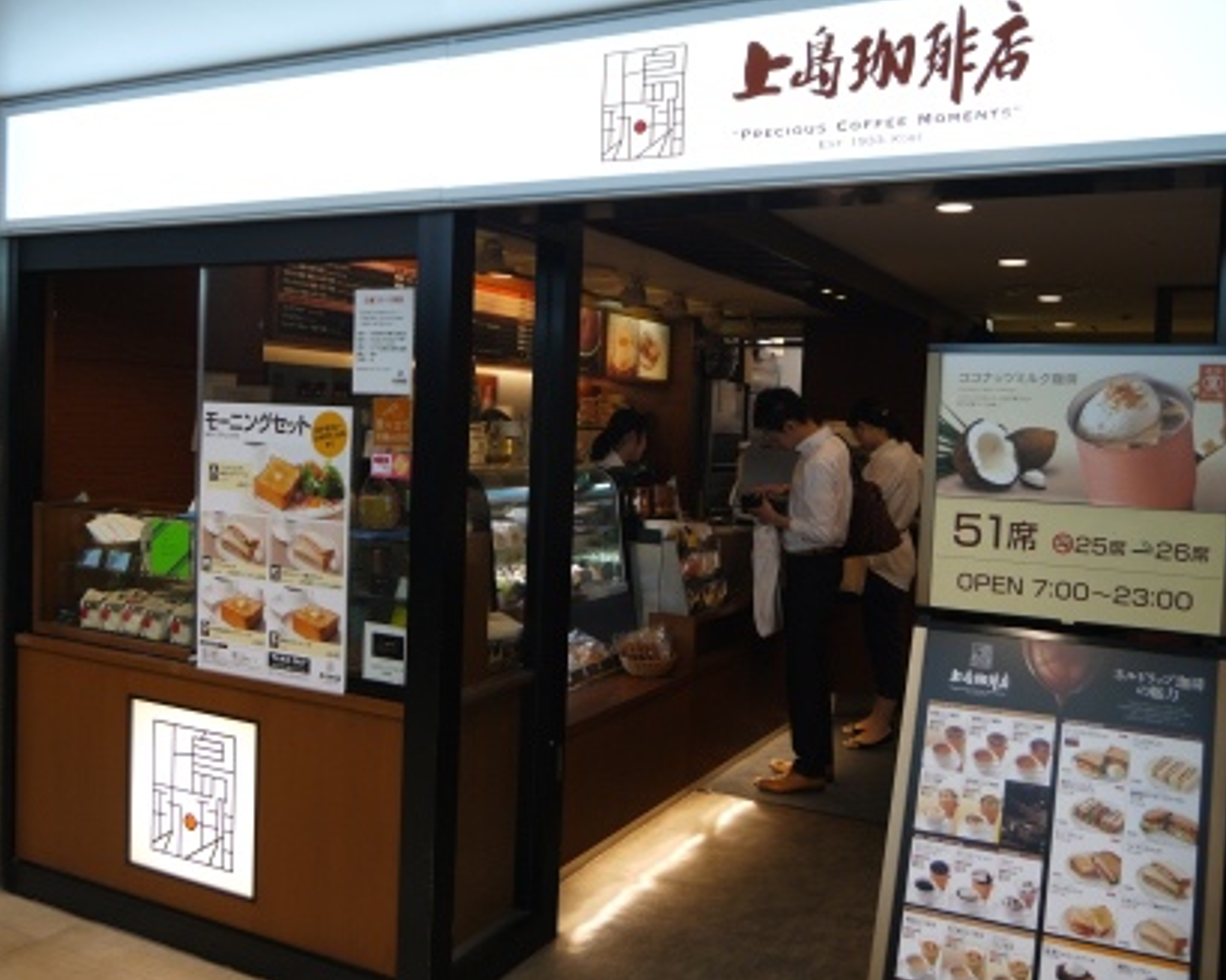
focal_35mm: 32
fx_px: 1161
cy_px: 484
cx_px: 601
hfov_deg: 55.7
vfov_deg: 45.8
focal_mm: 15
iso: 160
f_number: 3.9
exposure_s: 1/60
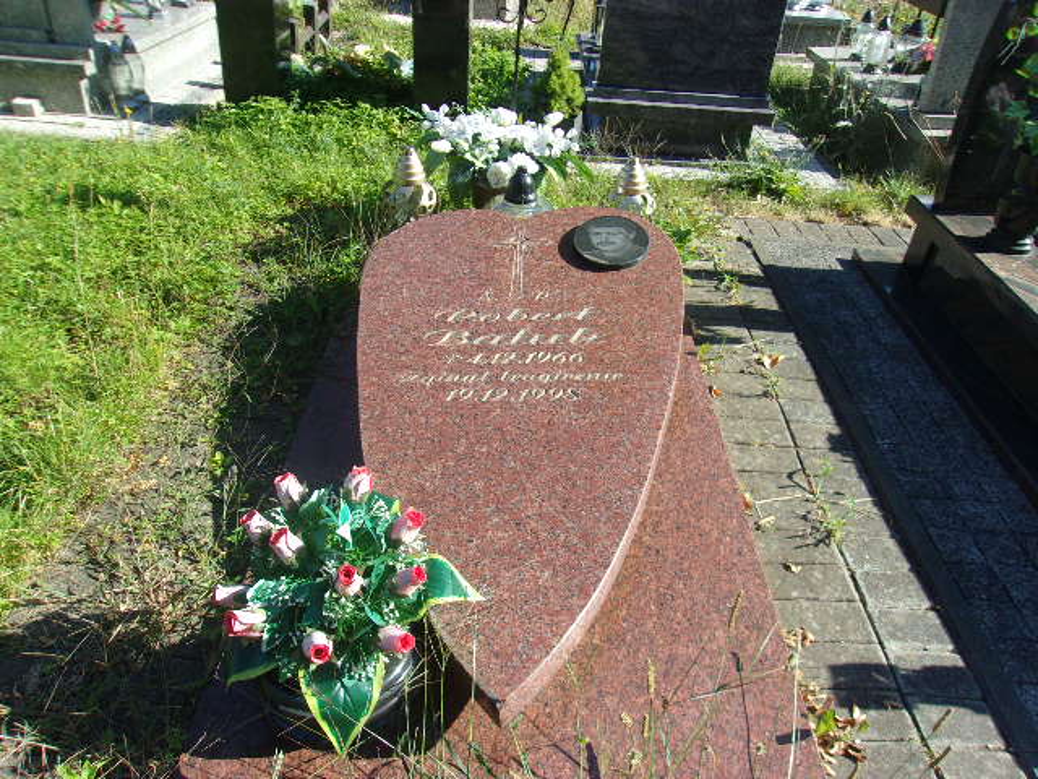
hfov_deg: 65.3
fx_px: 810
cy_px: 390
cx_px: 519
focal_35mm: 27
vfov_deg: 51.4
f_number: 10.4
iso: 80
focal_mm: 4.9
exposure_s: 1/40
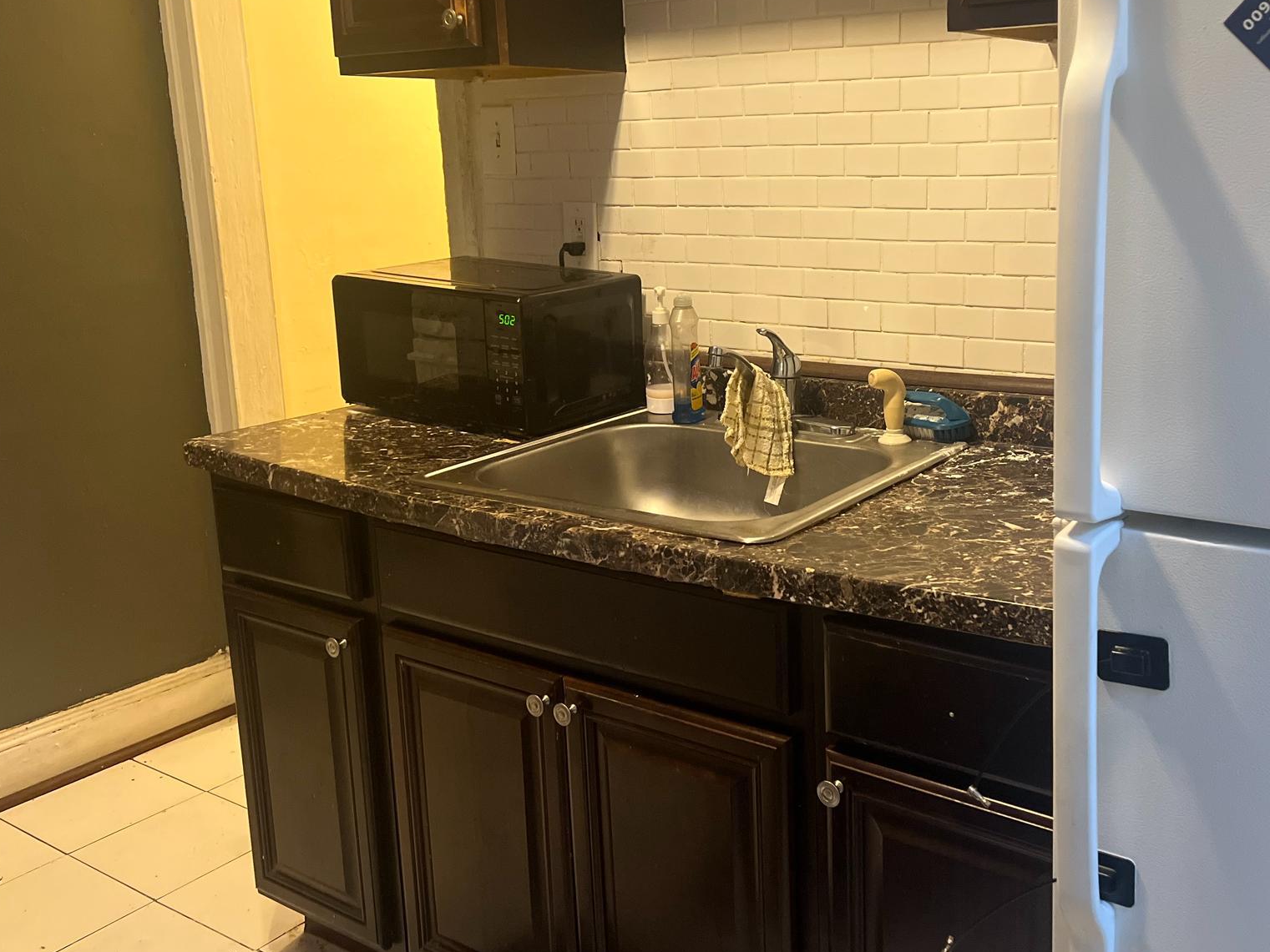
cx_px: 802
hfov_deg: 52.0
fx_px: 1284
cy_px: 416
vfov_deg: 40.6
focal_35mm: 35
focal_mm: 5.7
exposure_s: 1/60
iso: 400
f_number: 1.5
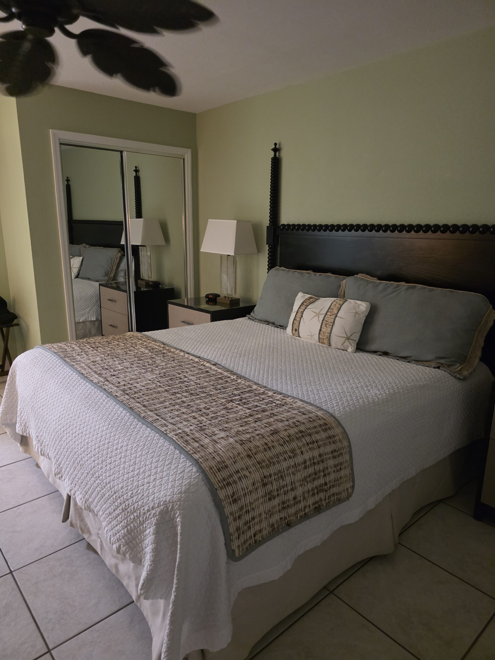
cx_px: 248
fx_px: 439
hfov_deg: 58.9
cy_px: 330
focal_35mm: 23
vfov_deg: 73.9
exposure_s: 1/60
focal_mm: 6.3
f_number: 1.7
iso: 1600
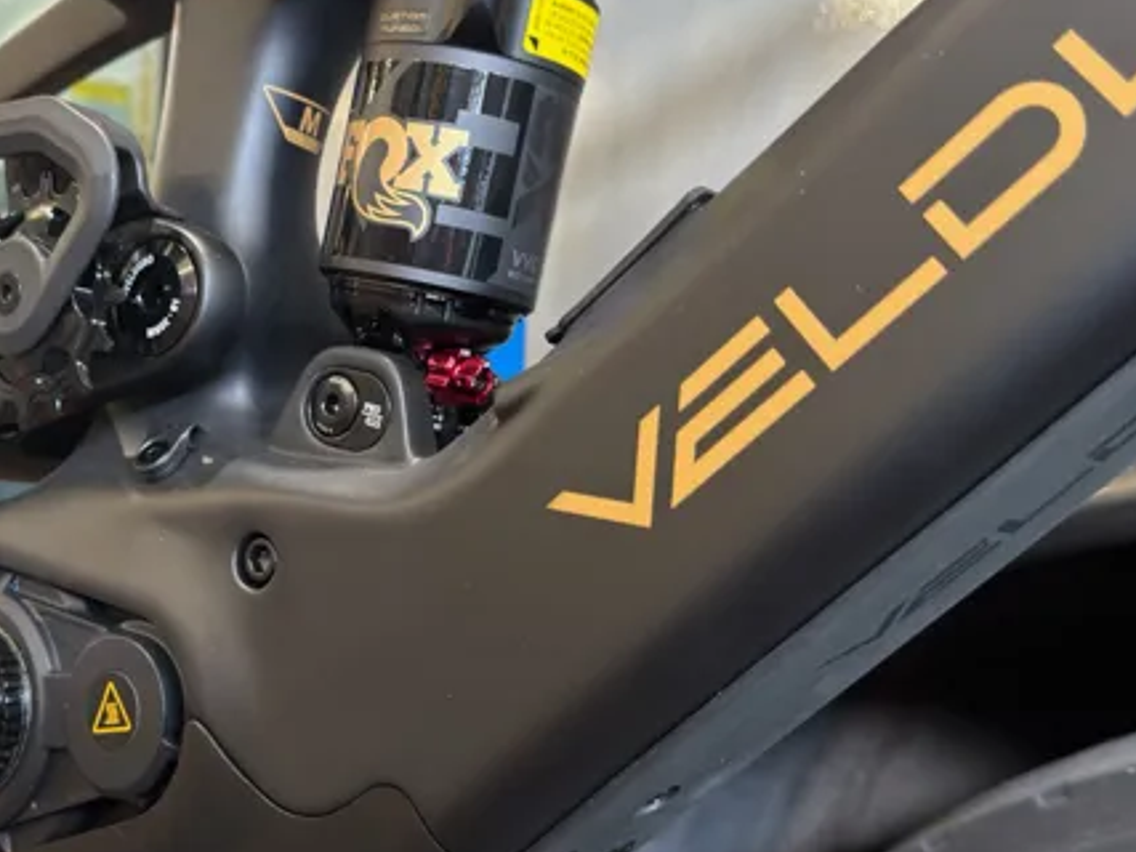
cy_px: 402
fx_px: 1476
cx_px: 338
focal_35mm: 45
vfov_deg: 32.2
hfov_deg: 41.3
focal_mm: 6.76
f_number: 1.78
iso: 320
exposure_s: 1/33
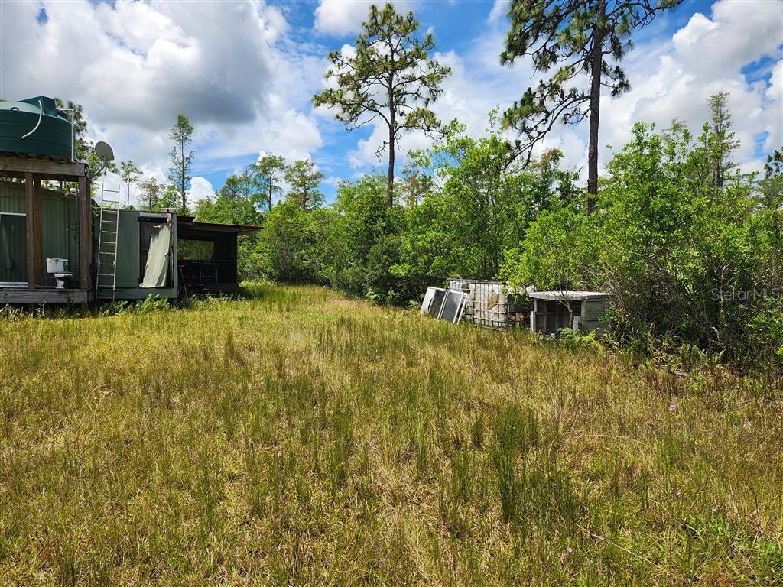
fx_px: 520
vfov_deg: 58.9
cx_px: 392
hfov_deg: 73.9
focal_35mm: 23
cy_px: 294
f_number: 1.8
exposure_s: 1/1973
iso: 20
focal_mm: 5.4
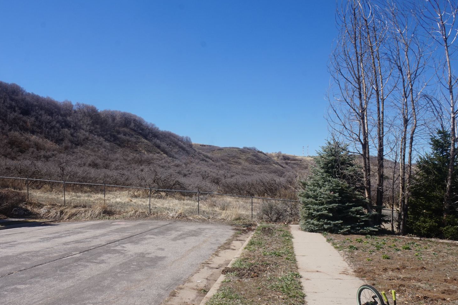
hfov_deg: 55.3
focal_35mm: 34
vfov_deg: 38.5
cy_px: 193
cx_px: 176
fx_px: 432
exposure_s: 1/80
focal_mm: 16
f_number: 14
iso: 100
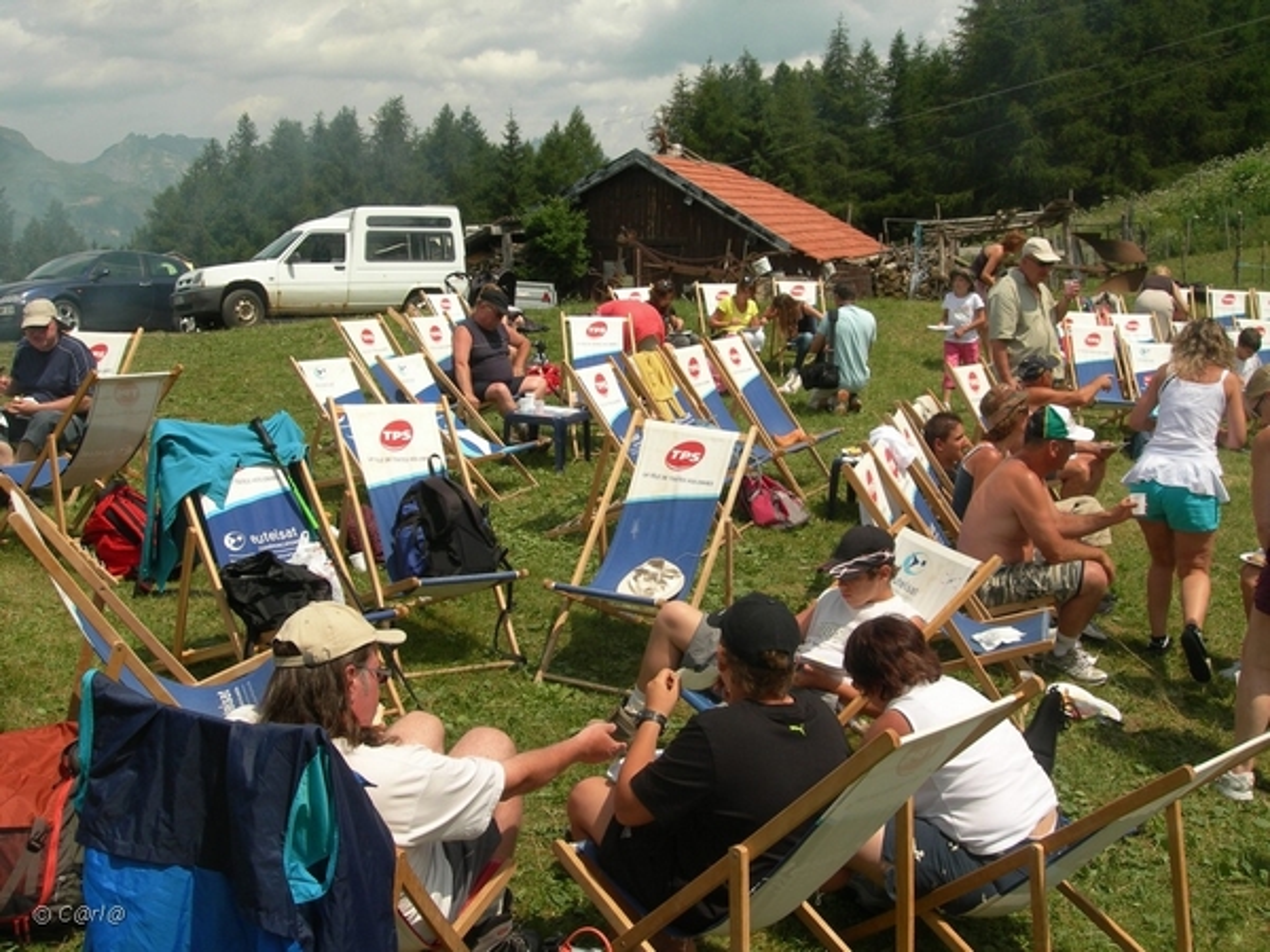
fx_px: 1394
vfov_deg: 37.7
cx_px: 635
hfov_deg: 49.0
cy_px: 476
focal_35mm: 38
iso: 50
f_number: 4.8
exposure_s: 1/654
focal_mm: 7.8
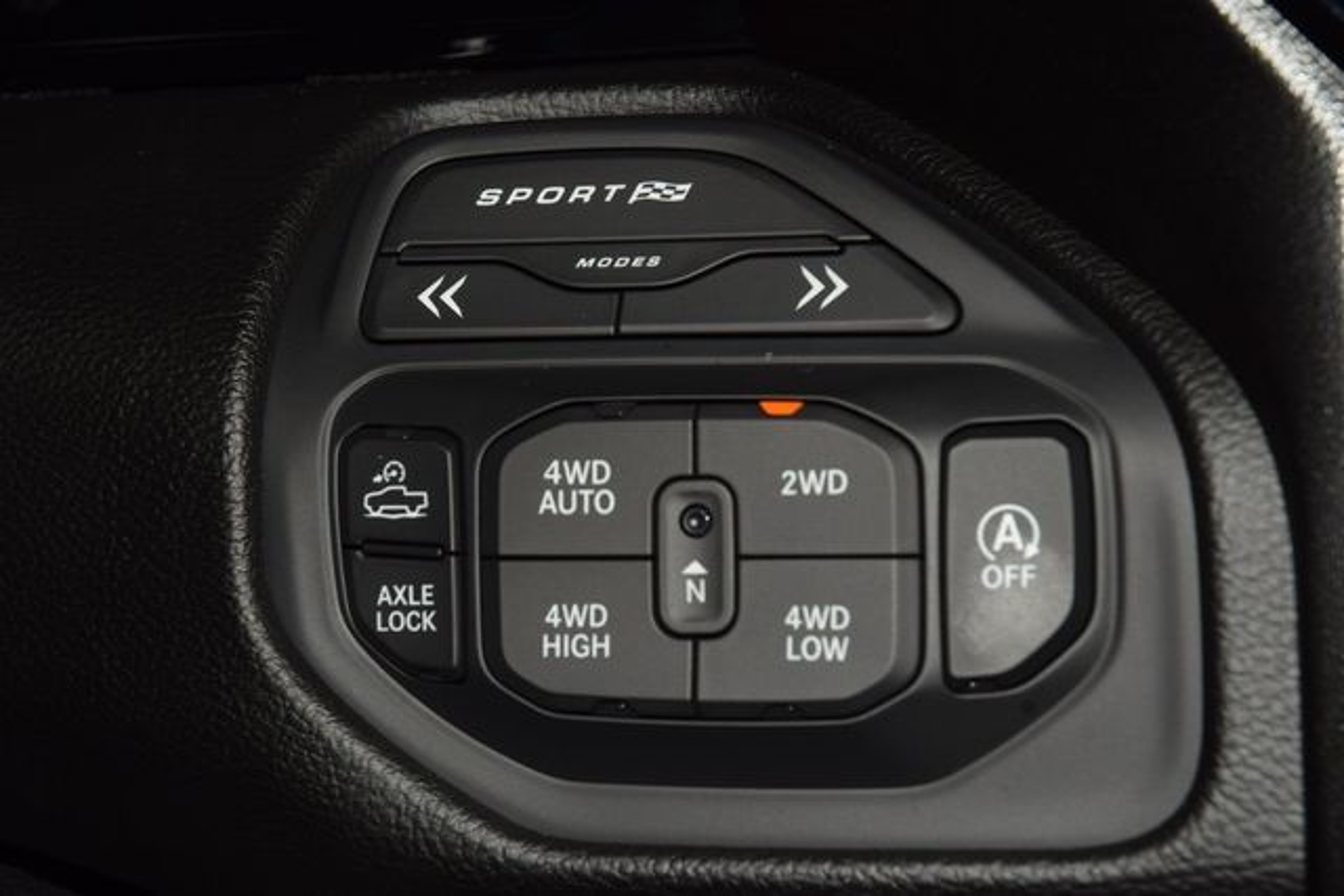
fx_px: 3921
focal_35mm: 105
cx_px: 672
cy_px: 448
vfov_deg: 13.0
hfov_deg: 19.5
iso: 100
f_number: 8
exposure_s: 1/125
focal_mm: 70
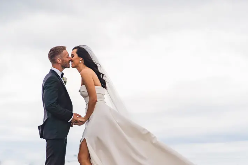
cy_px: 82
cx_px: 124
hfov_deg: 23.9
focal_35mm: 85
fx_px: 585
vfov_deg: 16.1
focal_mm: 85
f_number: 2.8
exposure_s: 1/3200
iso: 100
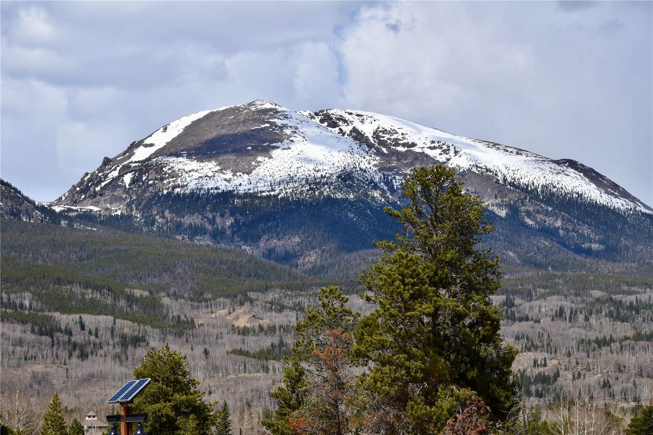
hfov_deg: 19.5
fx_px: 1904
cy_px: 218
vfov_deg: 13.0
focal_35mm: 105
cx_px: 326
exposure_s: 1/200
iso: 100
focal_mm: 70
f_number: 14
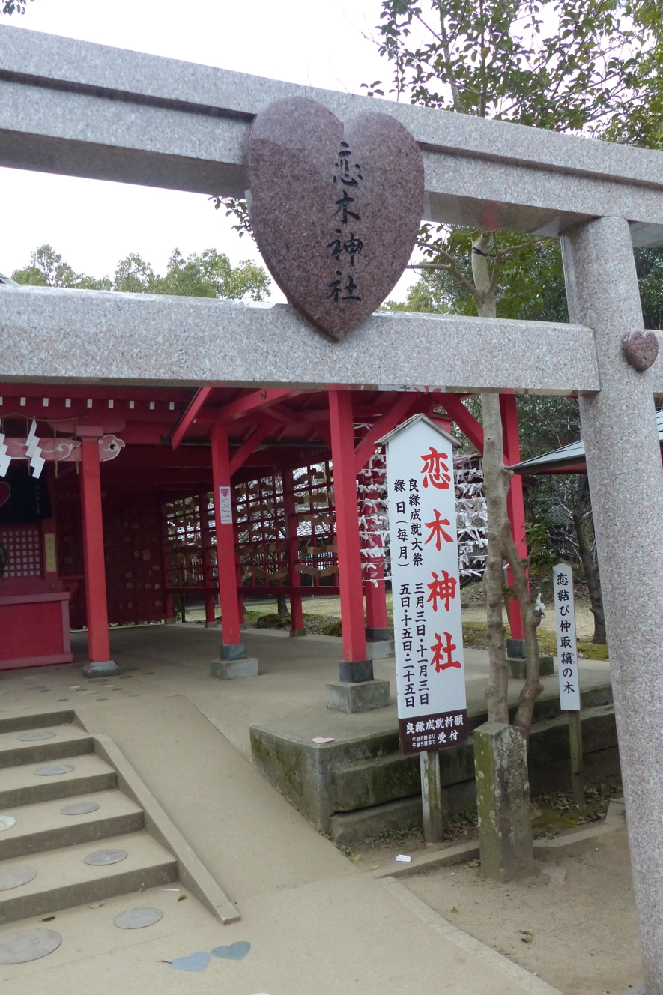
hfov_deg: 42.3
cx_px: 341
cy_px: 502
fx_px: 857
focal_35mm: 31
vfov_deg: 60.3
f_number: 2.8
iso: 400
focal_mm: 5.3
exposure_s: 1/200
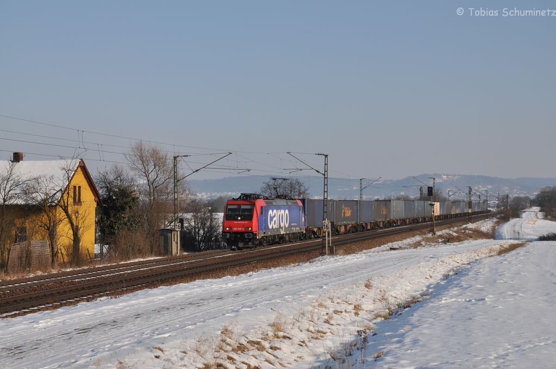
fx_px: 1111
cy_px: 184
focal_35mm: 72
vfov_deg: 18.9
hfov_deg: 28.1
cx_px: 278
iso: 200
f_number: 10
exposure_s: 1/500
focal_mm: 48
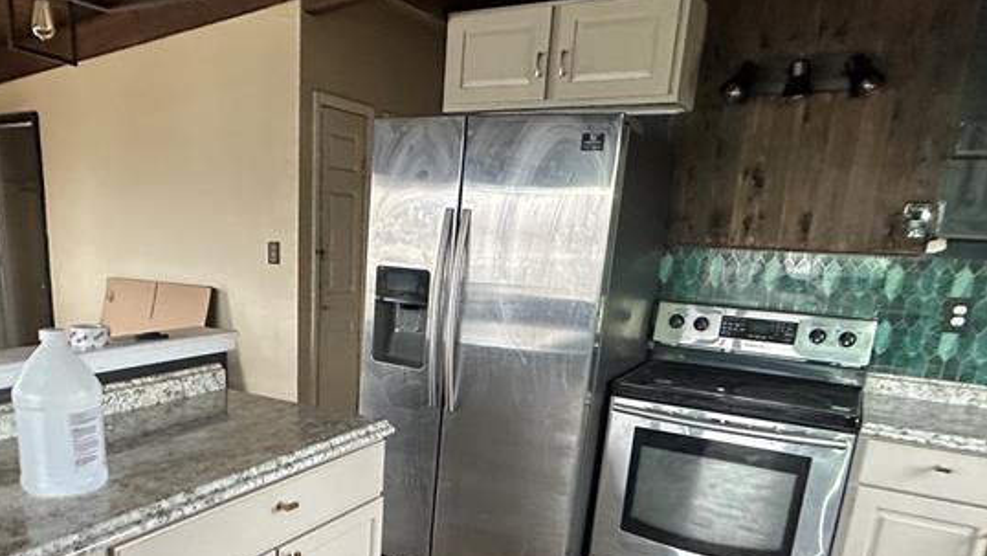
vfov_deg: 38.9
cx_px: 374
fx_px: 759
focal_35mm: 29
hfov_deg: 65.1
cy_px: 434
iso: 320
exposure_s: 1/83
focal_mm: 2.22
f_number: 2.2
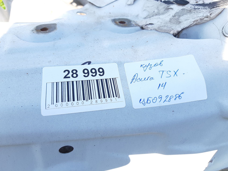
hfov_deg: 65.3
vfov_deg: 51.3
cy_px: 86
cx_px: 114
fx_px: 178
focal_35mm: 27
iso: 40
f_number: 1.7
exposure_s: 1/682
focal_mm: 3.93
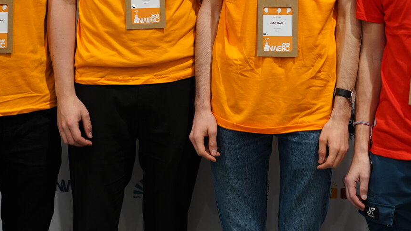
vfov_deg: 12.2
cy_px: -20
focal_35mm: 98
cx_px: 223
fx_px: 1068
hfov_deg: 21.8
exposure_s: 1/125
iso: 640
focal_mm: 50
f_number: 2
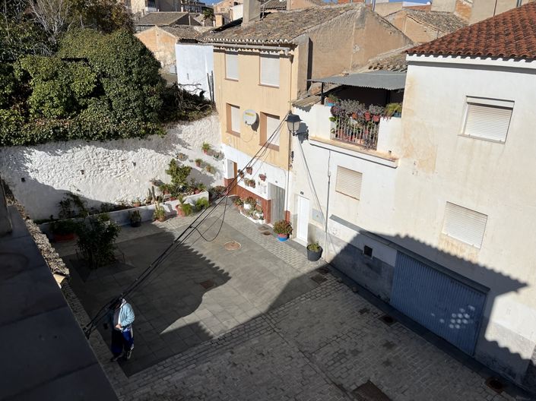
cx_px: 268
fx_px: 402
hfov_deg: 67.3
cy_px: 200
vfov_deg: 53.0
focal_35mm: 26
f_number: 1.6
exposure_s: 1/10870
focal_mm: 5.1
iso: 50
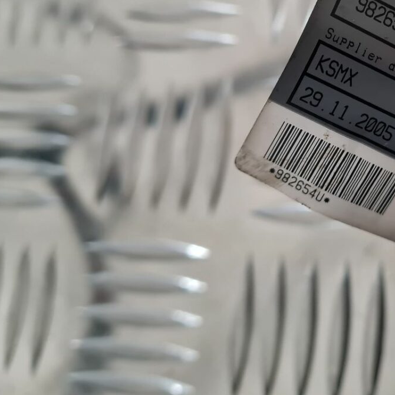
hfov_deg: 33.6
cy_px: 92
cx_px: 350
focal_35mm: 48
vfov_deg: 34.5
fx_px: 620
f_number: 1.8
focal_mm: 5.4
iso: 400
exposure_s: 1/50
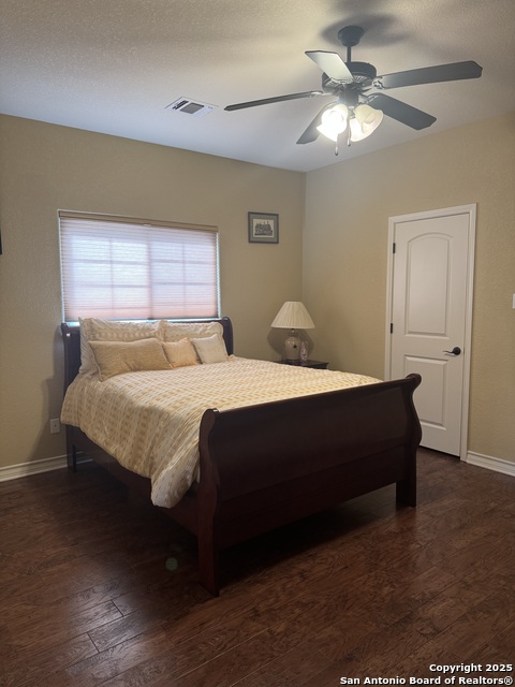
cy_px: 344
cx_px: 258
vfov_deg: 71.6
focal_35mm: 24
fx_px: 476
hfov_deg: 56.8
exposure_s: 1/60
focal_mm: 6.76
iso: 160
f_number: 1.78
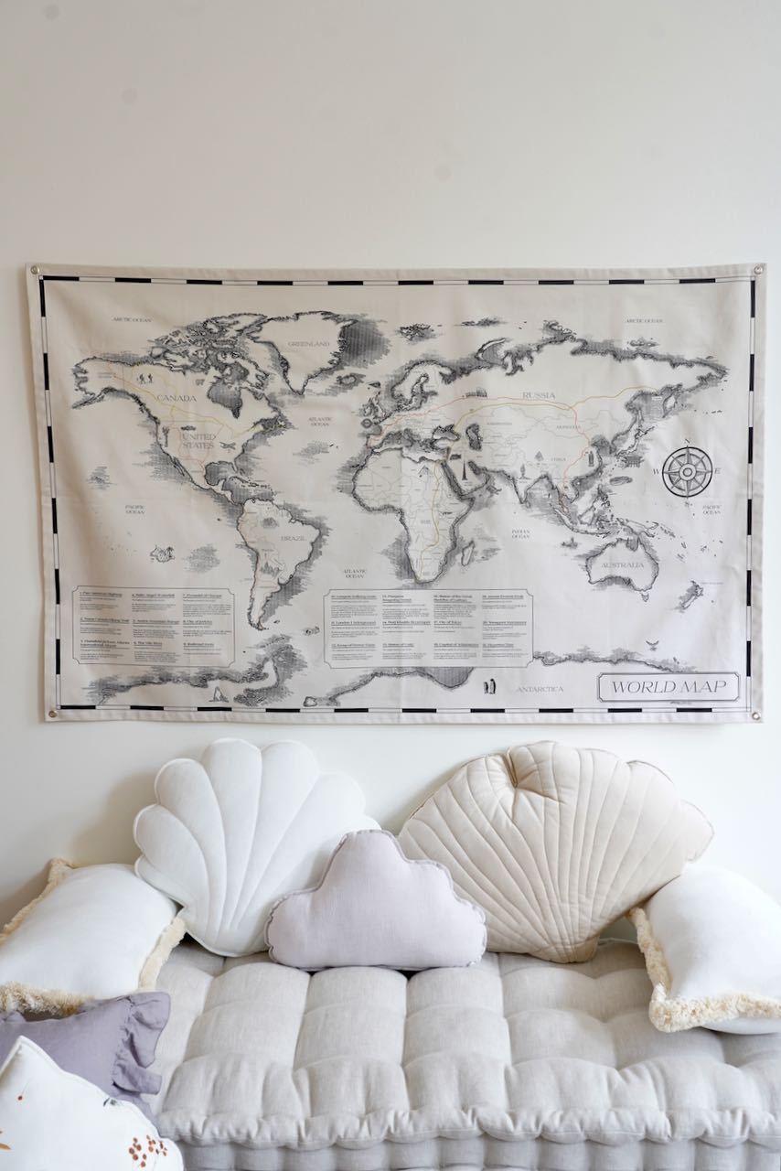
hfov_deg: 36.9
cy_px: 586
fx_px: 1171
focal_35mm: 36
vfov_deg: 53.1
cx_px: 390
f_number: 7.1
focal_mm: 36
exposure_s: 1/30
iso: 1000
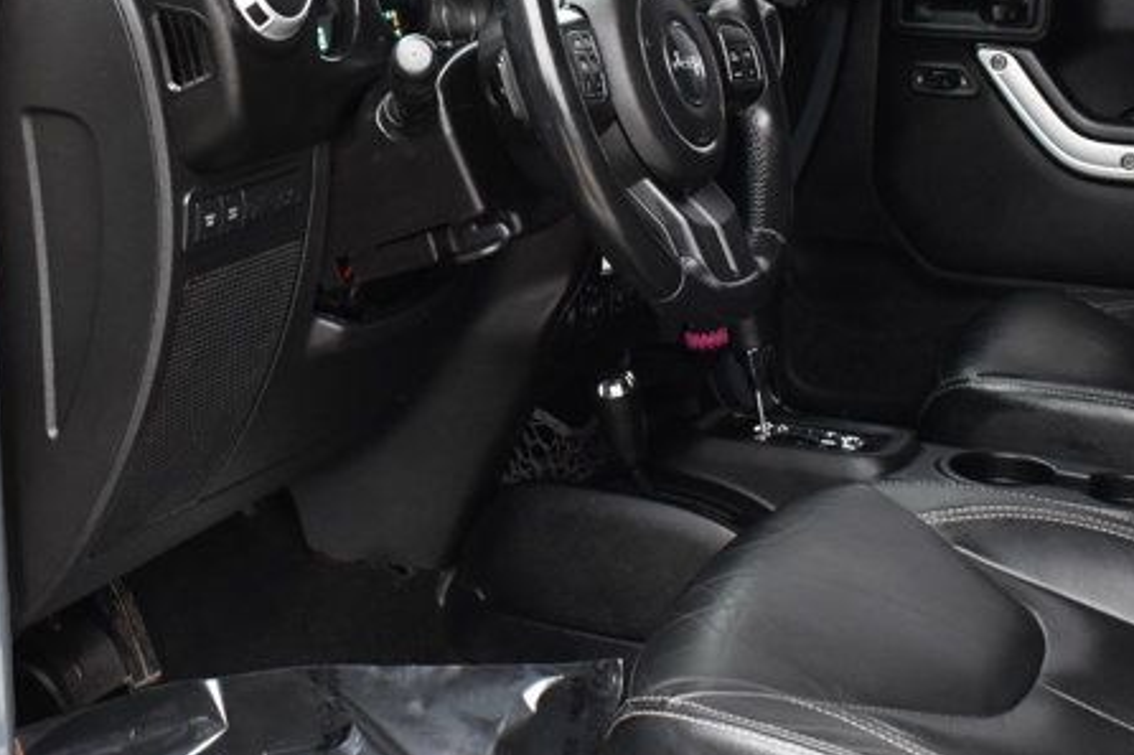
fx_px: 1952
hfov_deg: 32.3
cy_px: 280
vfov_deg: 21.8
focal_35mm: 62
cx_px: 432
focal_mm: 18
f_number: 5
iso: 1600
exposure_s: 1/15
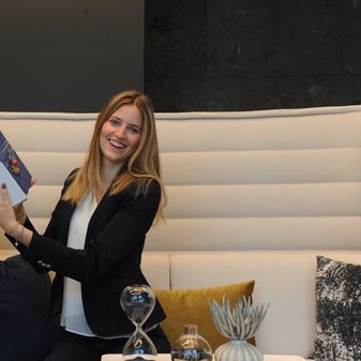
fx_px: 732
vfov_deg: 27.7
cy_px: 180
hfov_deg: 27.4
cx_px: 95
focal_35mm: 62
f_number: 6.3
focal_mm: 48
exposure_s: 1/160
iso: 1000
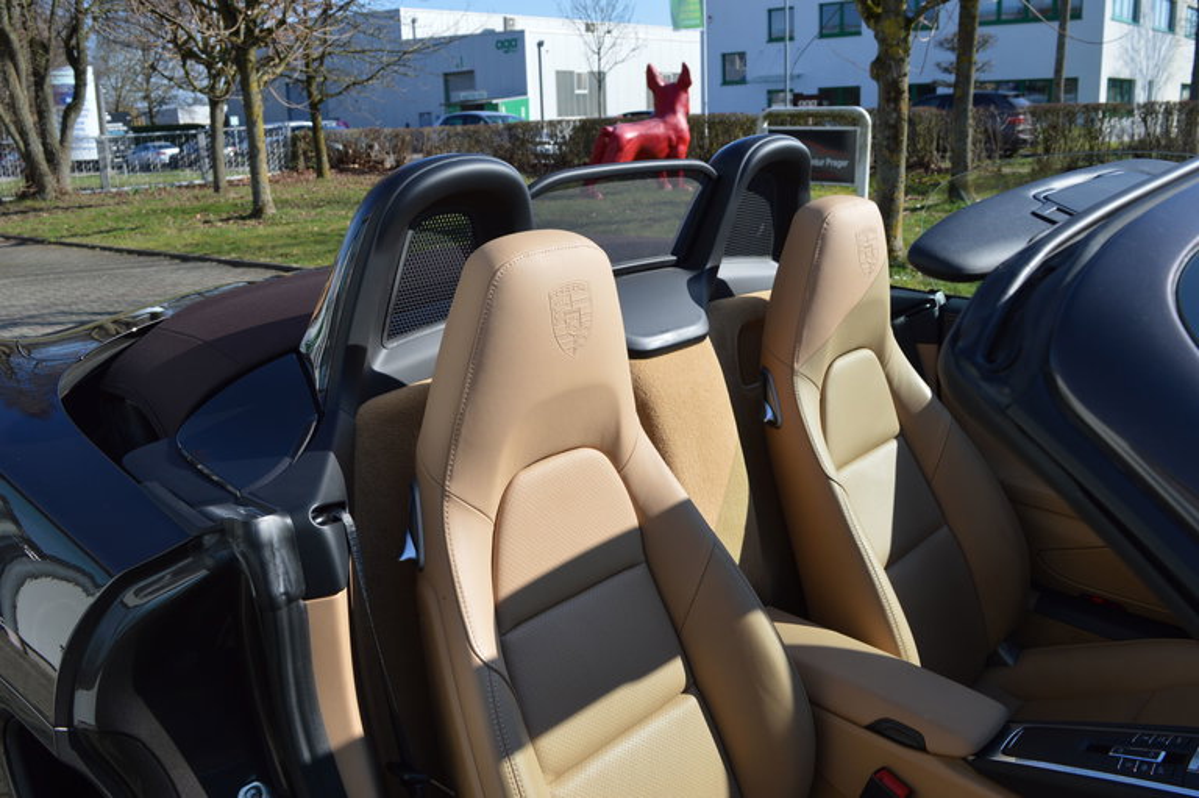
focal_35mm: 30
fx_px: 998
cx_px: 600
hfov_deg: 62.0
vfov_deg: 43.6
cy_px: 399
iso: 100
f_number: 8
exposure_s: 1/250
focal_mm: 20
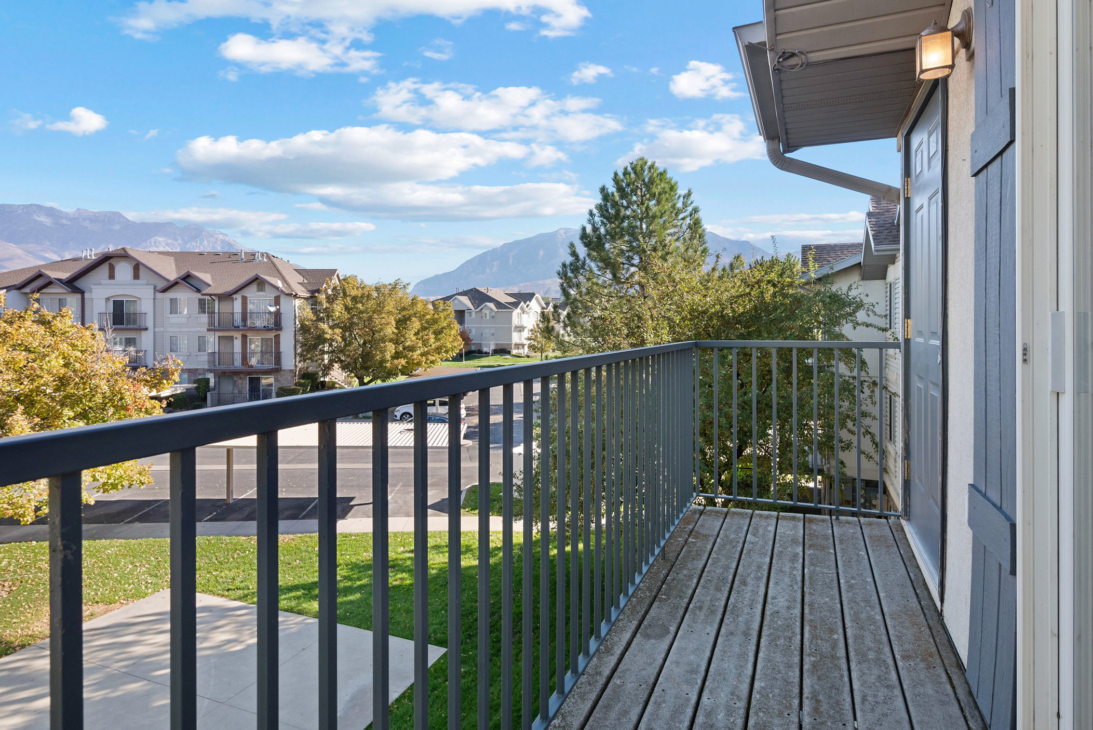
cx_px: 560
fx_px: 595
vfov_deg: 62.9
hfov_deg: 85.1
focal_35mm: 20
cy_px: 333
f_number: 8
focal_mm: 16.5
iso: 800
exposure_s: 1/60
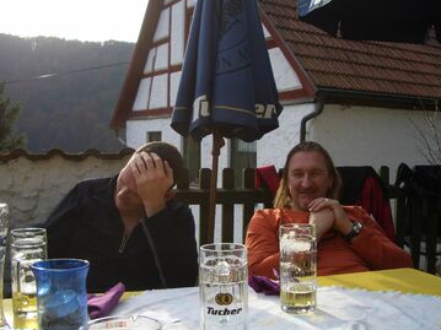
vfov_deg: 36.8
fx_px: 497
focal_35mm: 39
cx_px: 226
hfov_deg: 47.9
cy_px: 166
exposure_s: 1/320
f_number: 2.6
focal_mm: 5.8
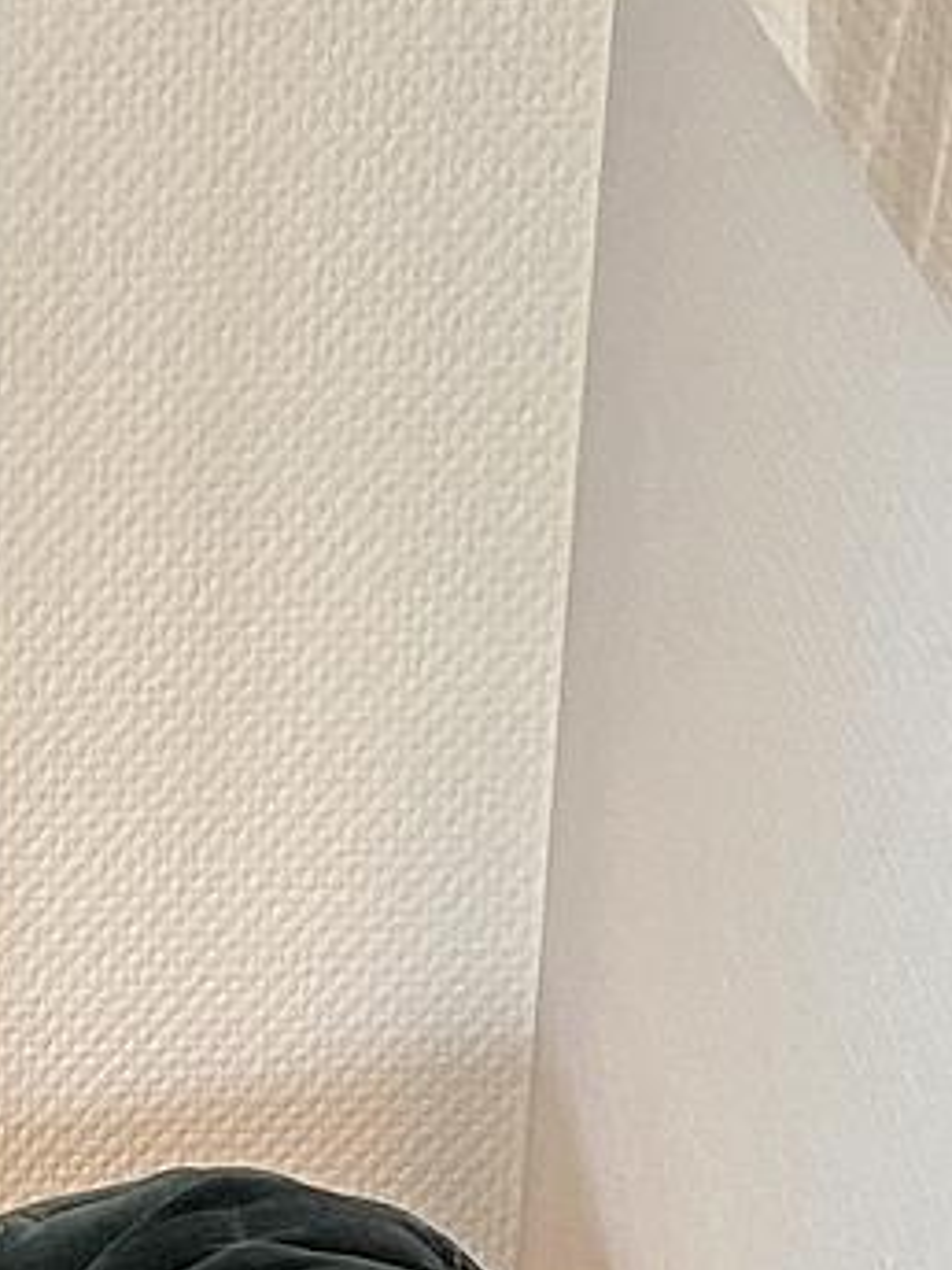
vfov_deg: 11.2
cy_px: 2935
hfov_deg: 9.1
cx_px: -1055
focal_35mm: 151
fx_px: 5537
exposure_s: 1/50
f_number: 1.8
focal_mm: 4.25
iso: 200
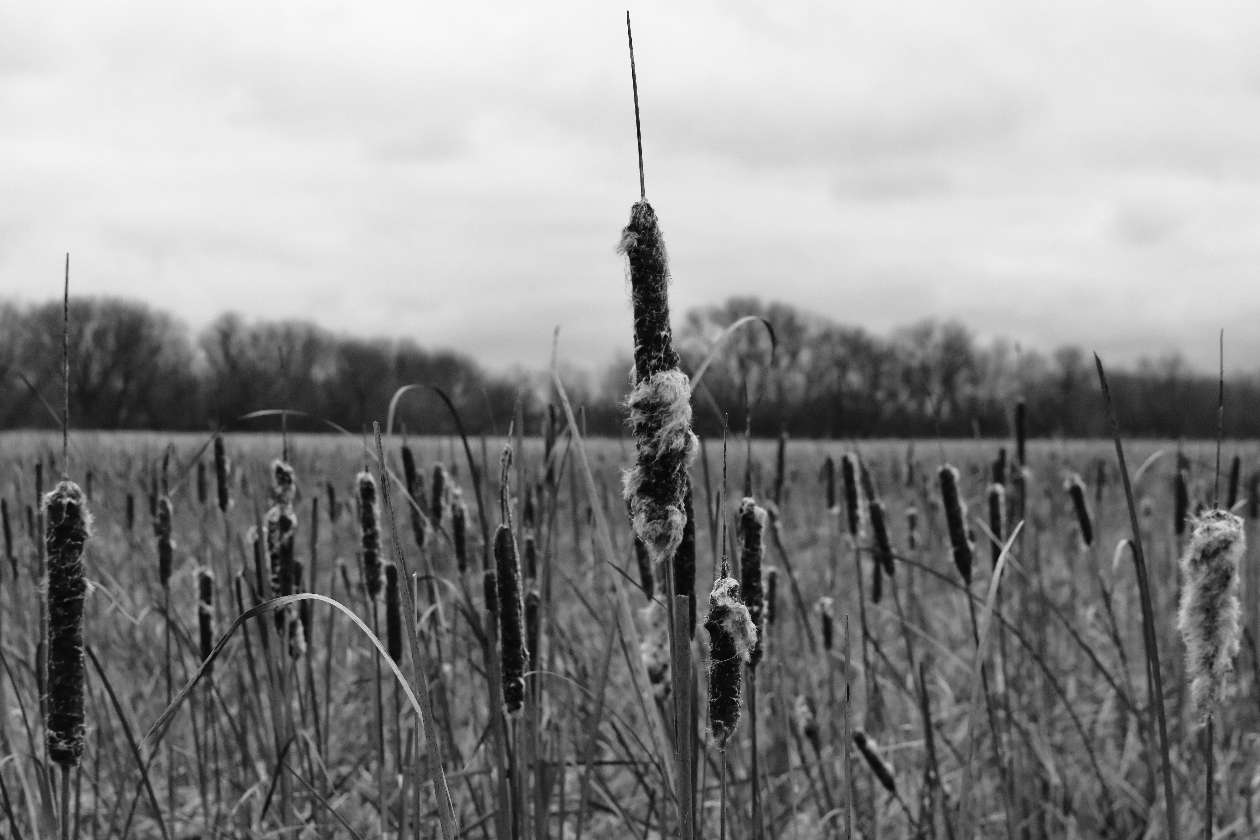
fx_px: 1837
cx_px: 630
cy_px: 420
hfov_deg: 37.9
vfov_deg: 25.8
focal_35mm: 52
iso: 2000
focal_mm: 35
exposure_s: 1/640
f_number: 4
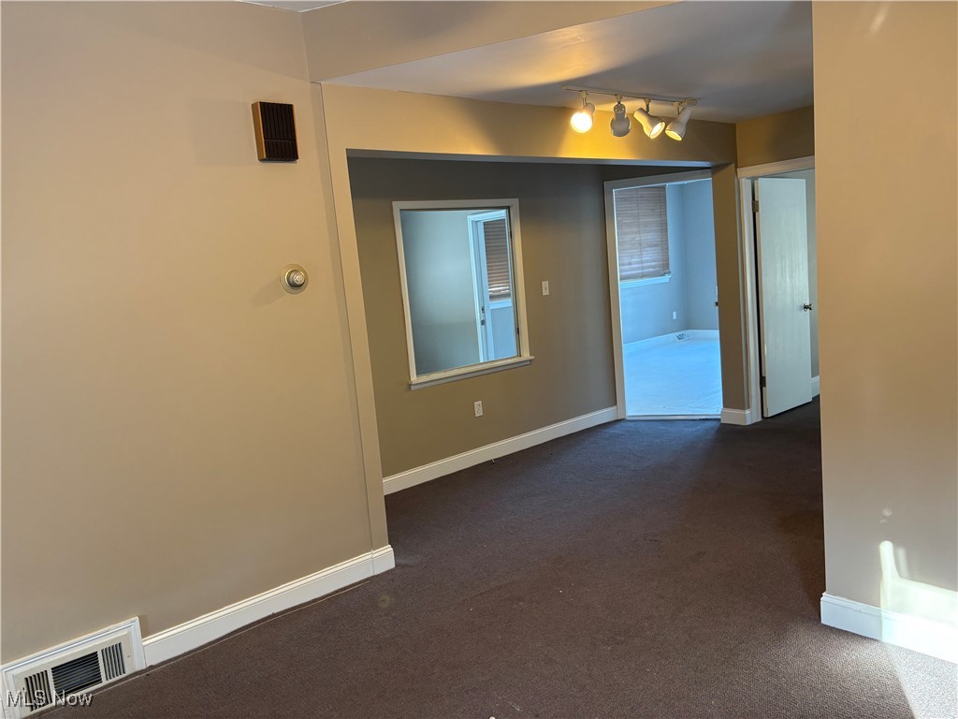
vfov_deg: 53.1
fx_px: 720
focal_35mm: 26
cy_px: 360
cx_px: 479
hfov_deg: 67.3
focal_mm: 5.96
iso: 125
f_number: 1.6
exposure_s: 1/60
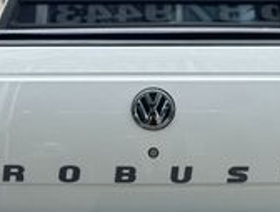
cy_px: 130
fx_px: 1087
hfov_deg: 14.7
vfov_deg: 11.1
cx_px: 158
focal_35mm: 134
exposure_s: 1/995
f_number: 1.78
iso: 64
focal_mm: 6.76
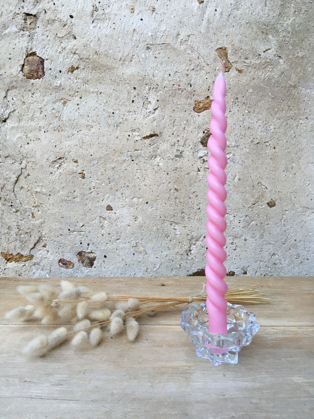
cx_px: 157
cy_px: 210
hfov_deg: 48.2
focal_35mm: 29
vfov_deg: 61.7
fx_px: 351
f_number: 2.2
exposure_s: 1/33
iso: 40
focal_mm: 4.15
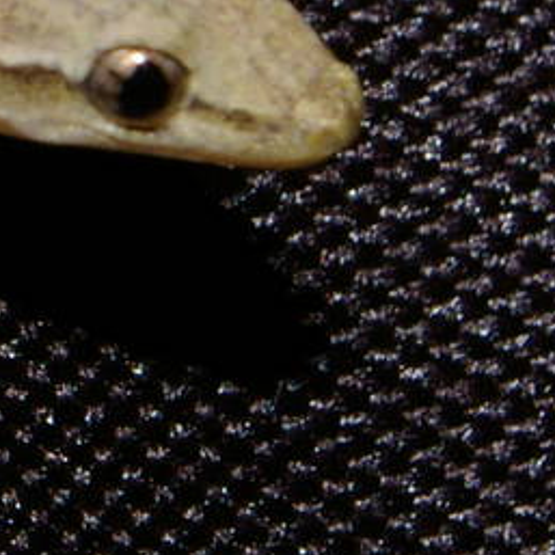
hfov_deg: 5.4
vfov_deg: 5.5
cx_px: -538
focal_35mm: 317
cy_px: -287
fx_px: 5750
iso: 400
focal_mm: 40
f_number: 16
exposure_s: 1/60
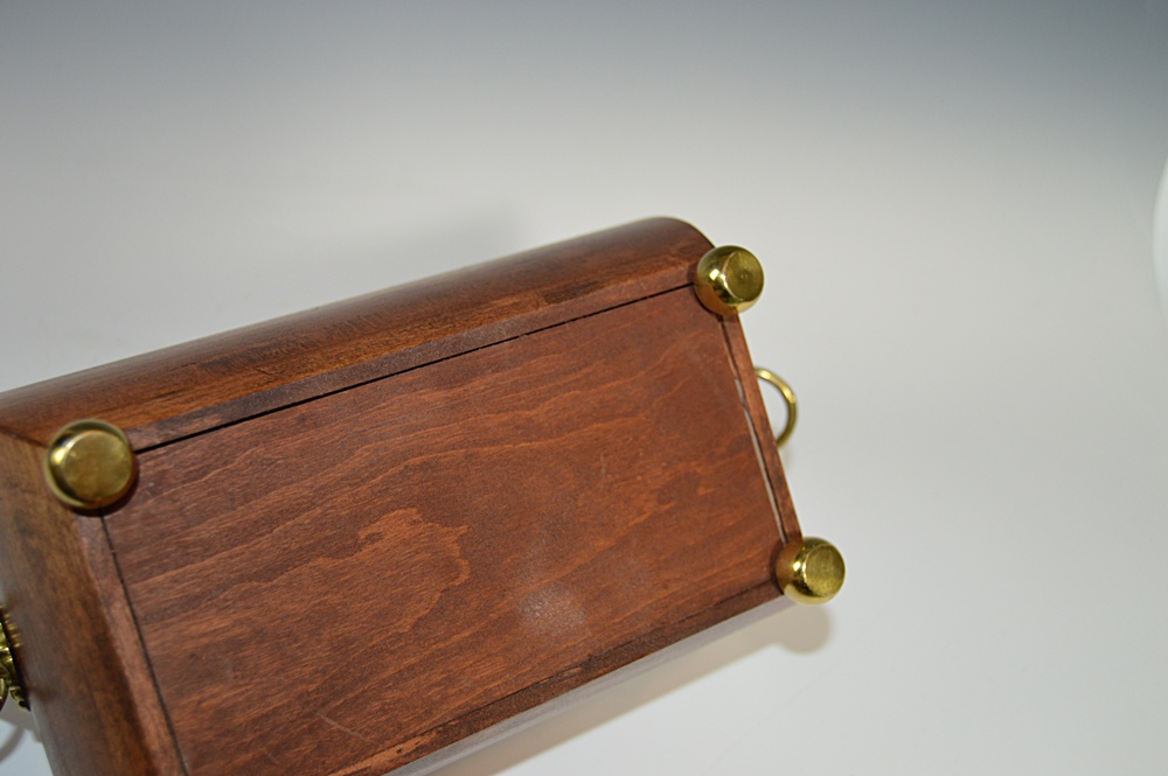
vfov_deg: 34.2
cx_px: 584
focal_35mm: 39
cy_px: 388
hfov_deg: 49.6
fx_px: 1264
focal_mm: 26
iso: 500
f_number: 4
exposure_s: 1/60
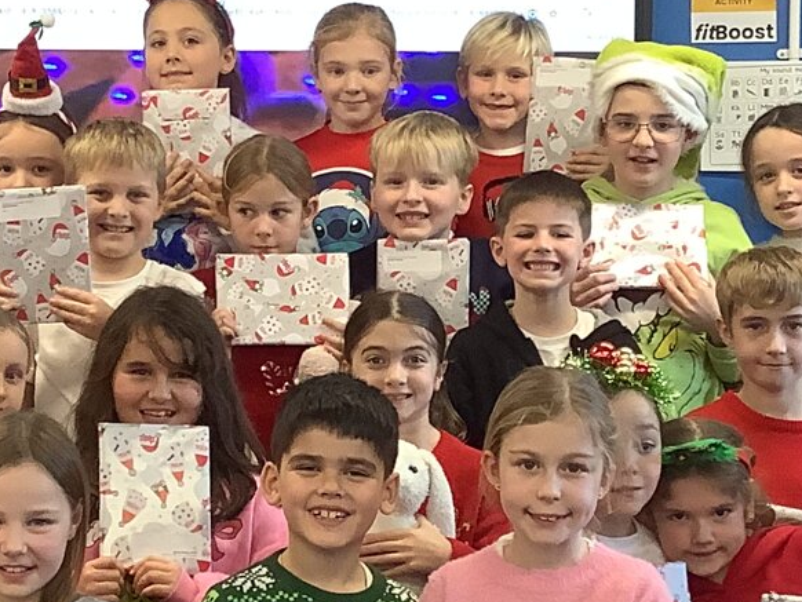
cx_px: 391
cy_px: 358
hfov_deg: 18.0
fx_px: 2526
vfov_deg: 13.6
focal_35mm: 109
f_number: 2.4
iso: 125
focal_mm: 3.3
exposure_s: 1/50
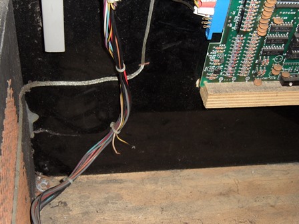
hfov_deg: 36.2
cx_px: 150
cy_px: 112
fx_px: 458
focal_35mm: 53
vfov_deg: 27.5
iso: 200
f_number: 11
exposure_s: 1/60
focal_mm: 9.5
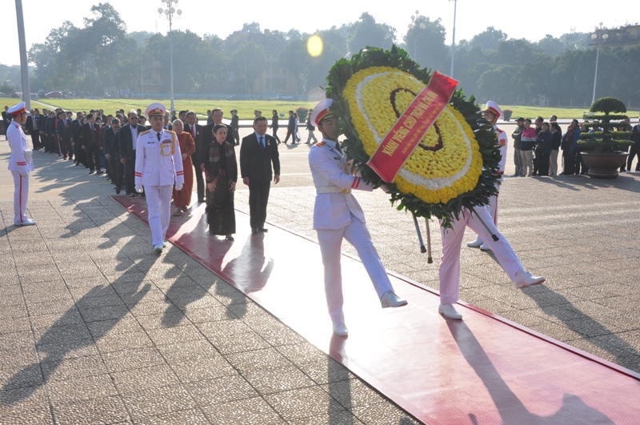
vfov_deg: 34.1
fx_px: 692
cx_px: 320
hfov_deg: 49.6
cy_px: 212
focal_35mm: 39
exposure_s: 1/125
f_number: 14
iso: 250
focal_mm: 26
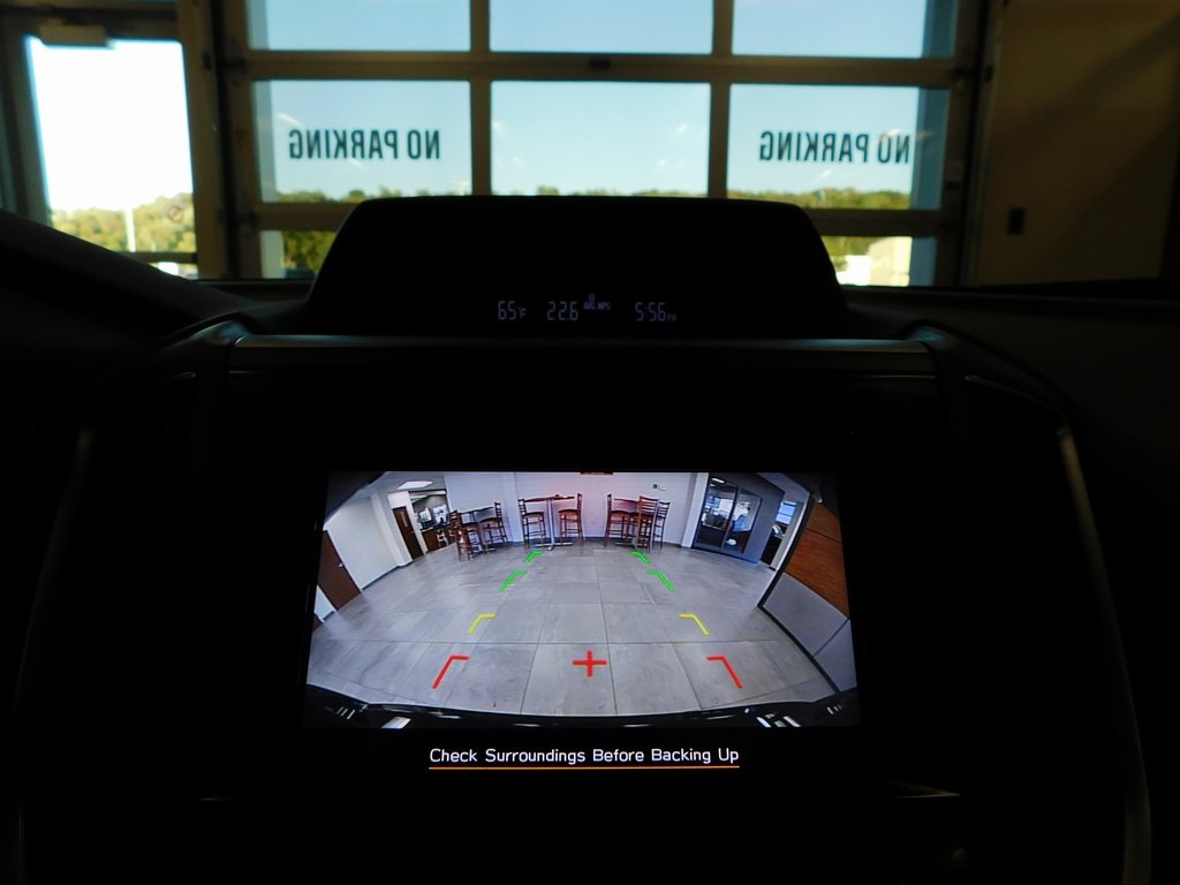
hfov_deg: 73.9
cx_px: 590
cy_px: 442
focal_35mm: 23
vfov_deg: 58.9
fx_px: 784
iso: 125
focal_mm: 4
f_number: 3
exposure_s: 1/100
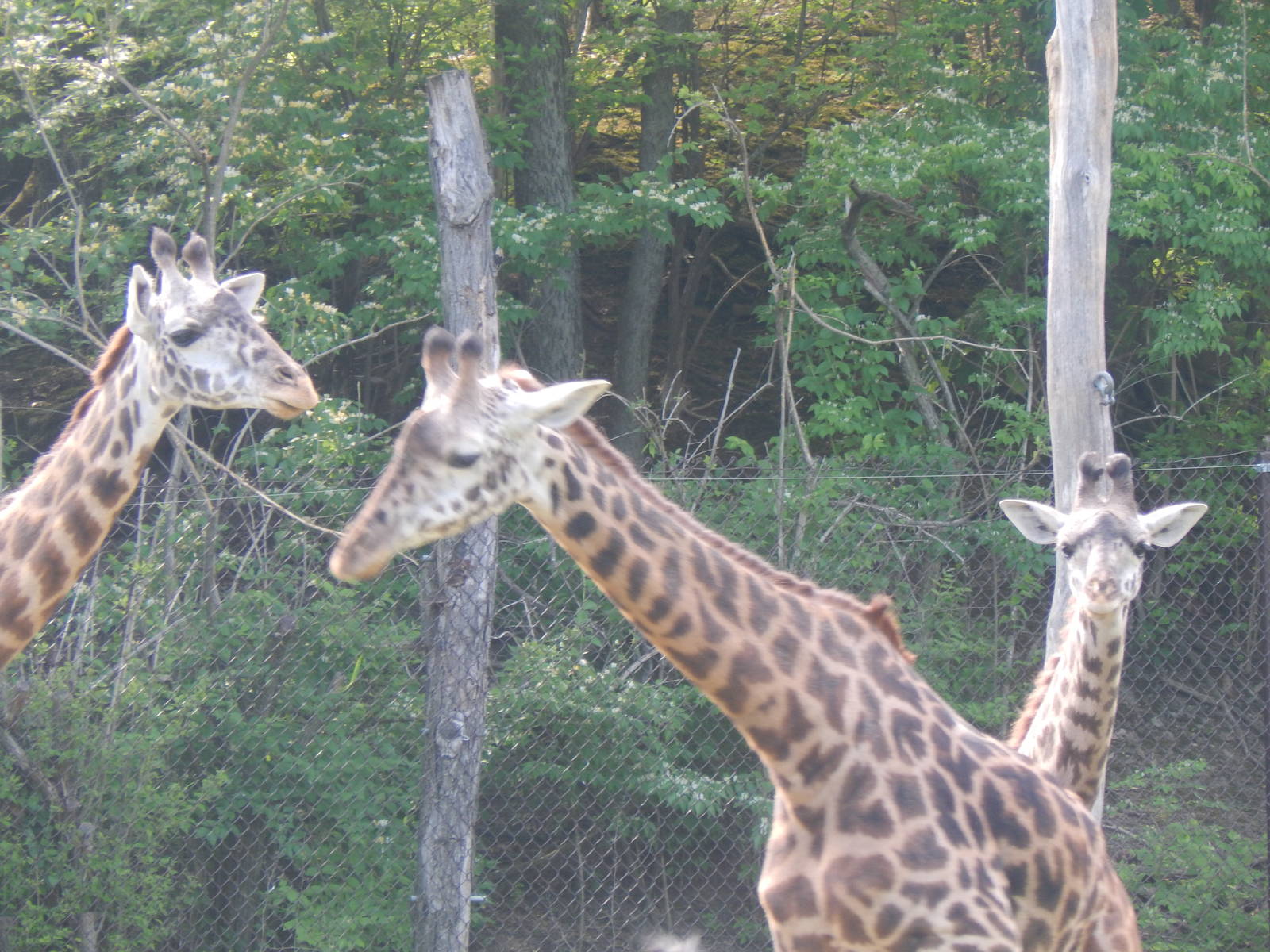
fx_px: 15593
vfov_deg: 3.5
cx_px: 635
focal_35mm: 425
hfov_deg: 4.7
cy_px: 476
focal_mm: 76.4
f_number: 5.7
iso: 180
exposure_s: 1/60
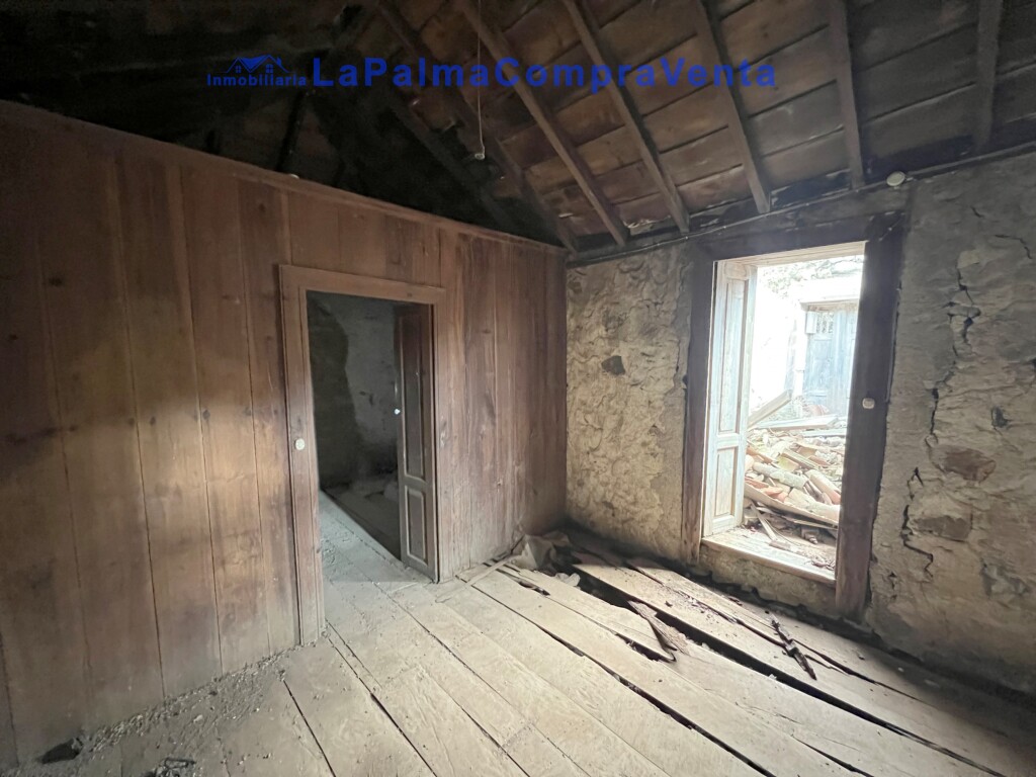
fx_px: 389
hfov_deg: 106.2
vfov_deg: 89.9
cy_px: 388
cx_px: 518
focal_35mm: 13
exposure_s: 1/33
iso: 1250
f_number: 1.8
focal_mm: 1.57
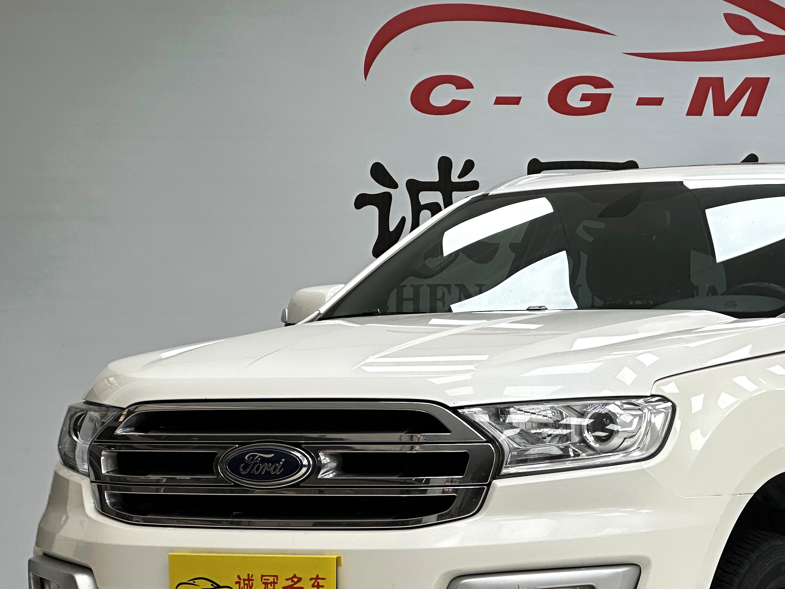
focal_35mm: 136
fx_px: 3084
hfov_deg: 14.4
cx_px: 633
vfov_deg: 10.9
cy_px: 439
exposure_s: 1/100
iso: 64
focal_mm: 9
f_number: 2.8
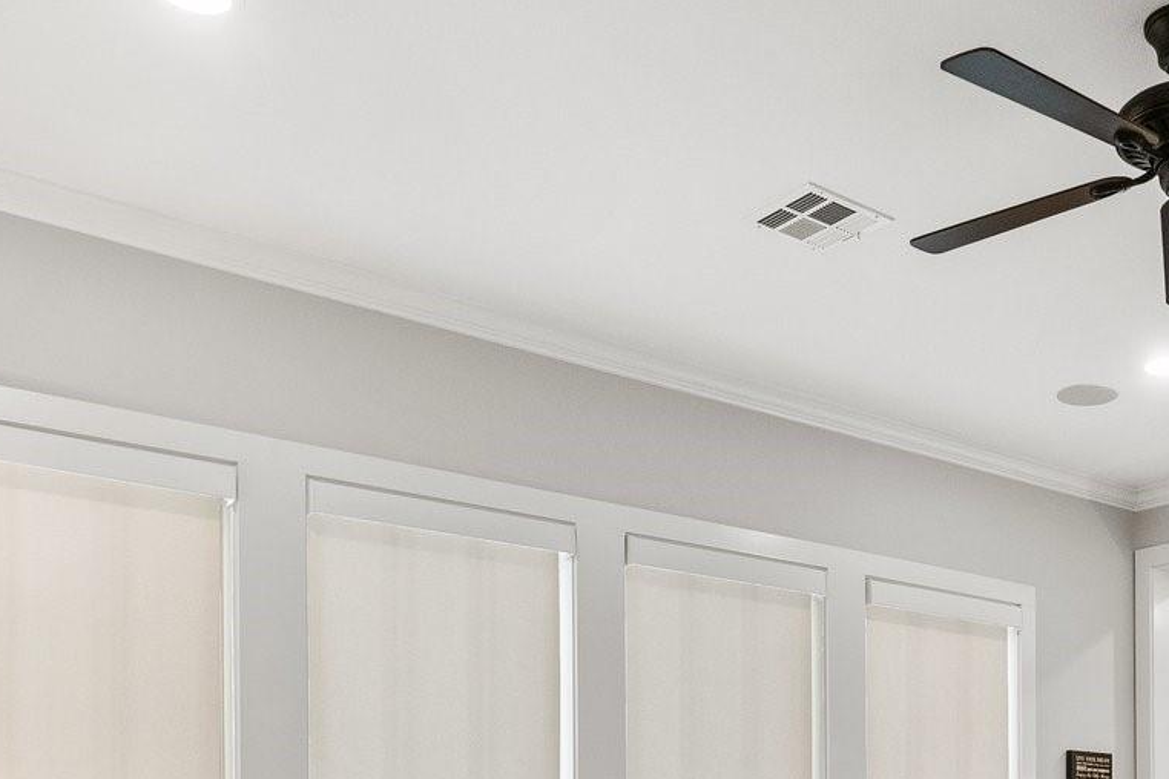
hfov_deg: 43.0
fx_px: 1396
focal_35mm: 43
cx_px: 960
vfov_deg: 27.9
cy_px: 899
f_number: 8
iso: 2000
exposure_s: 1/20
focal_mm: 16
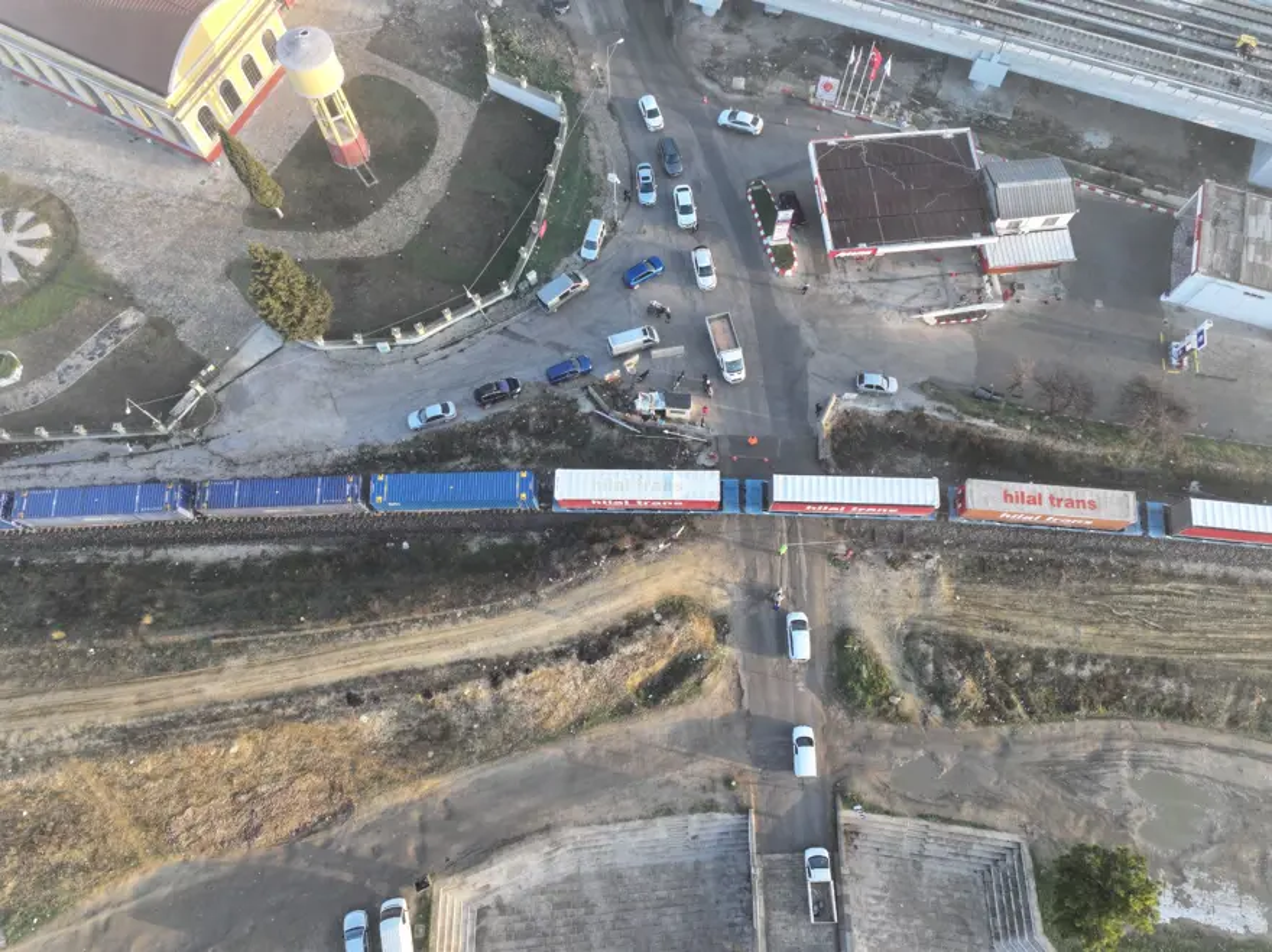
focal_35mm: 24
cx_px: 636
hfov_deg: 71.6
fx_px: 881
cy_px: 476
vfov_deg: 56.8
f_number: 2.8
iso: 120
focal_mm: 12.29
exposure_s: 1/200
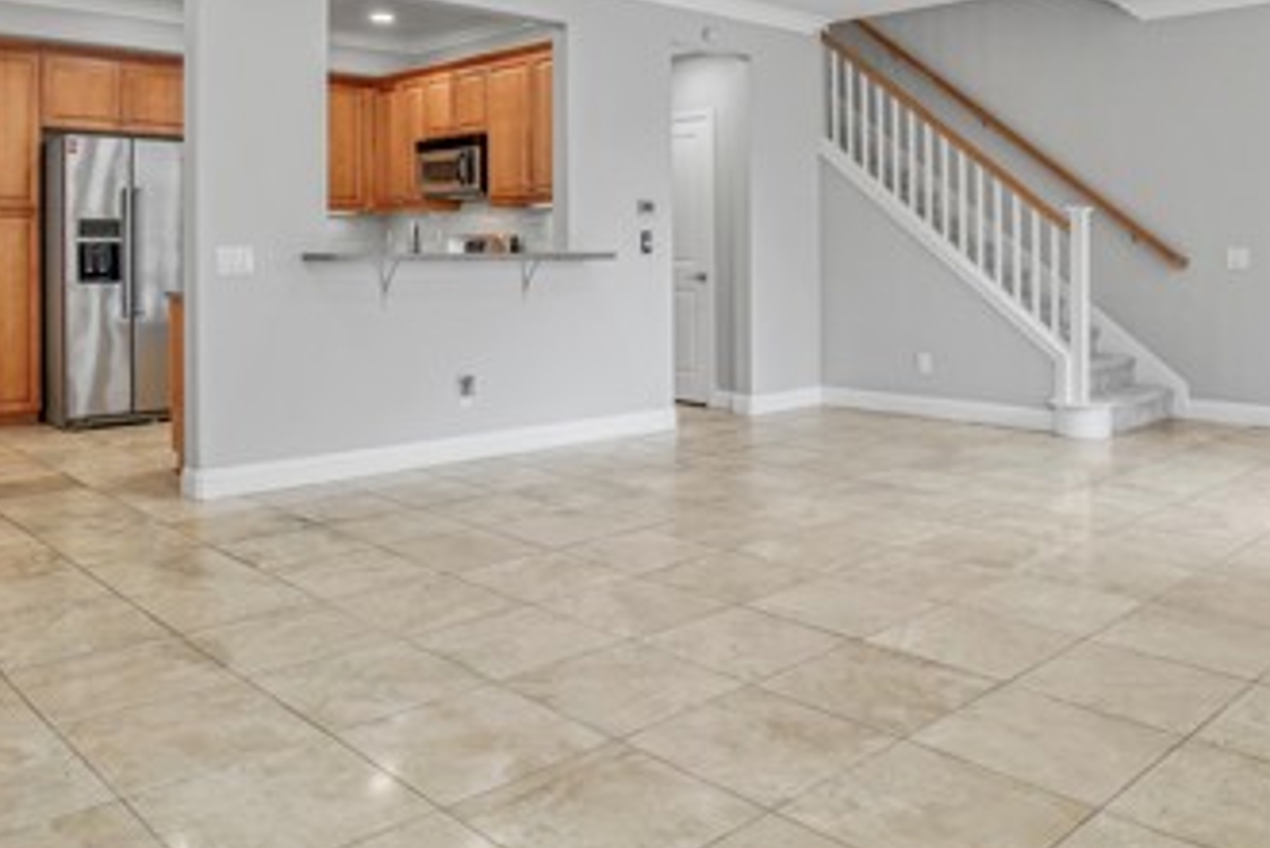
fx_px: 1023
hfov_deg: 63.6
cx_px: 675
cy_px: 251
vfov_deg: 44.0
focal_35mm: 29
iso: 400
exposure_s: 1/30
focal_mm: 10
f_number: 4.5
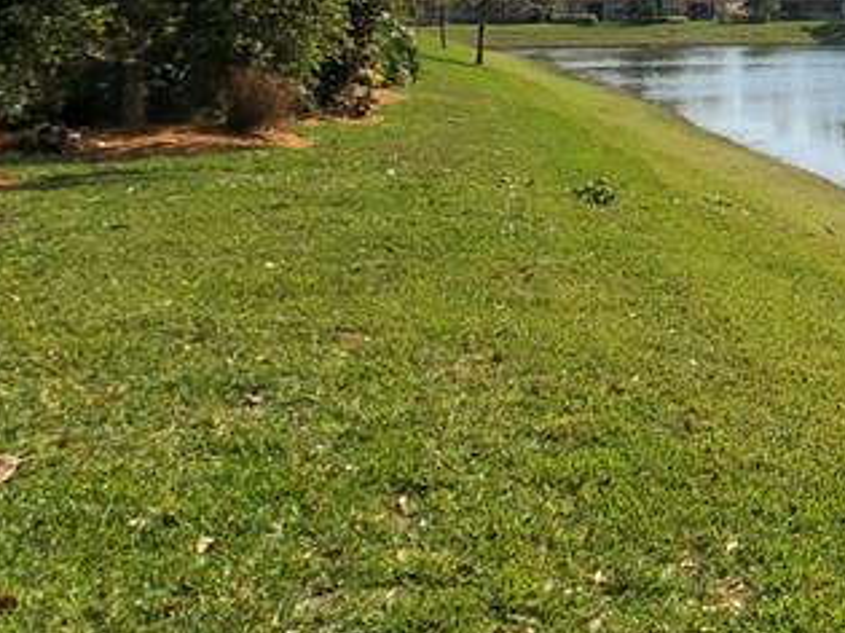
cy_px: 19
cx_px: 1135
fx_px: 2221
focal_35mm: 91
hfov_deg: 19.6
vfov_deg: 15.9
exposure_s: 1/4425
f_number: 1.8
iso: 20
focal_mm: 4
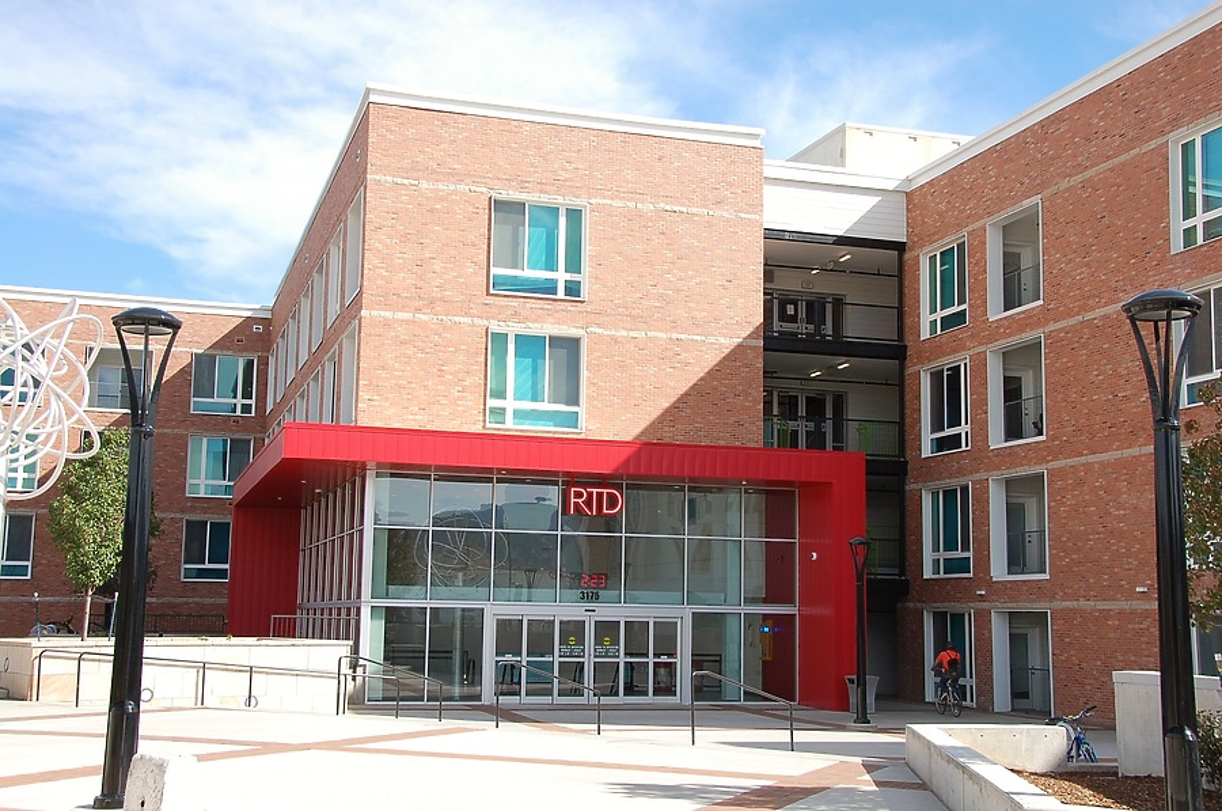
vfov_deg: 30.7
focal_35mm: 44
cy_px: 406
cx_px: 611
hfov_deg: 45.0
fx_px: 1474
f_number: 10
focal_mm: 29
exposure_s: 1/250
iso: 280
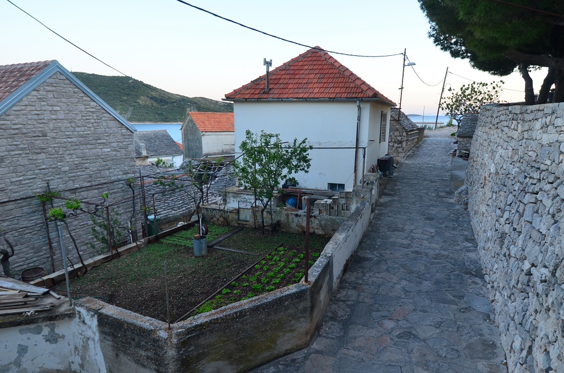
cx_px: 282
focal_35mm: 21
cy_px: 186
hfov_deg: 81.3
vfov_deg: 59.2
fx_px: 328
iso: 400
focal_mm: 14
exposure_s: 1/50
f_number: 5.6
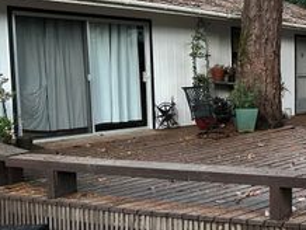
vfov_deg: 26.6
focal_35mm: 55
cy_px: 123
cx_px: 305
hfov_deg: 32.2
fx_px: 487
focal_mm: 6.86
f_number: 1.78
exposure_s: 1/33
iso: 1000
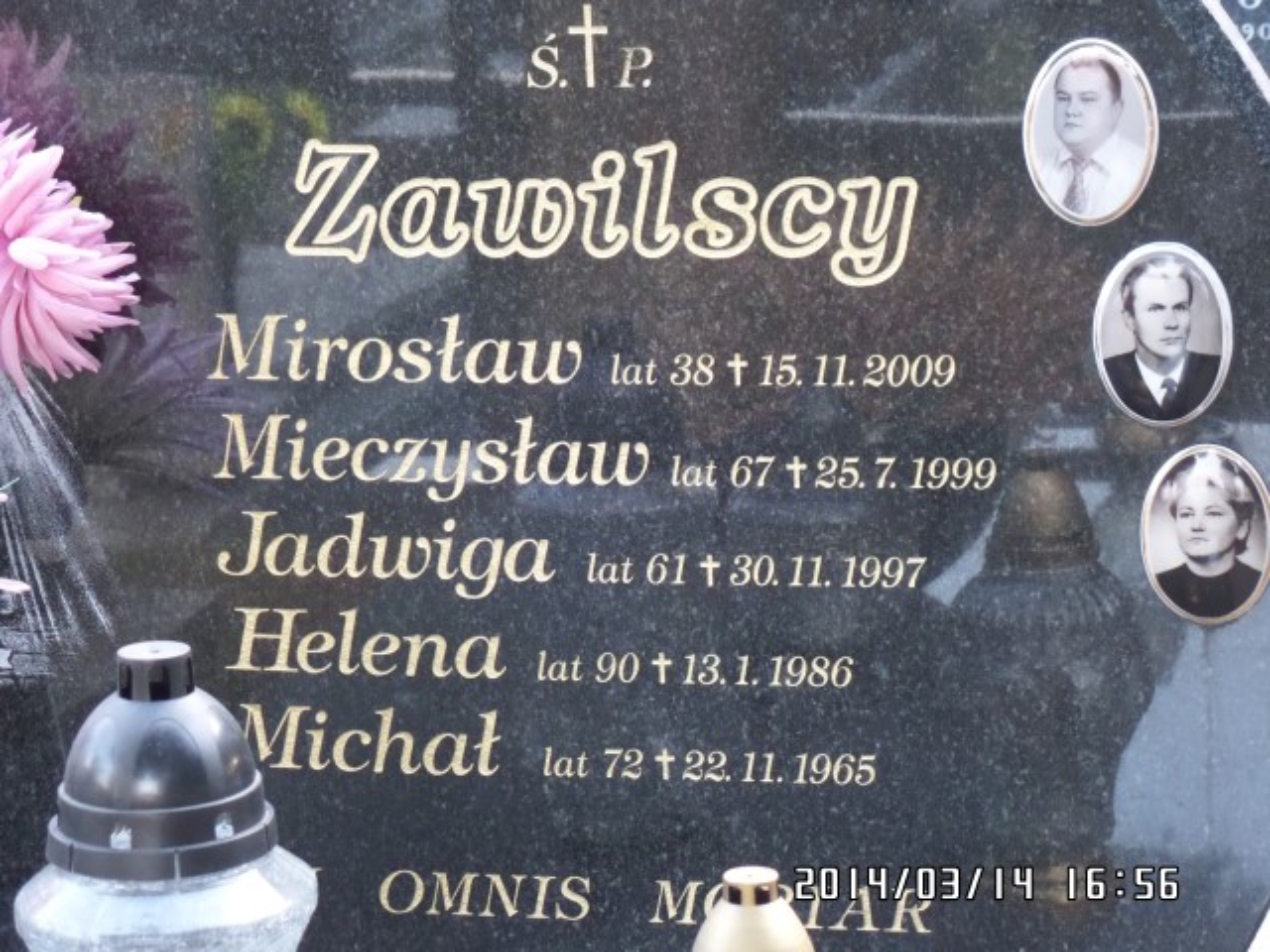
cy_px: 476
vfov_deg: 13.0
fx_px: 4182
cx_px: 635
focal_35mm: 114
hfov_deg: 17.3
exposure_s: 1/45
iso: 800
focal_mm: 20.3
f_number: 4
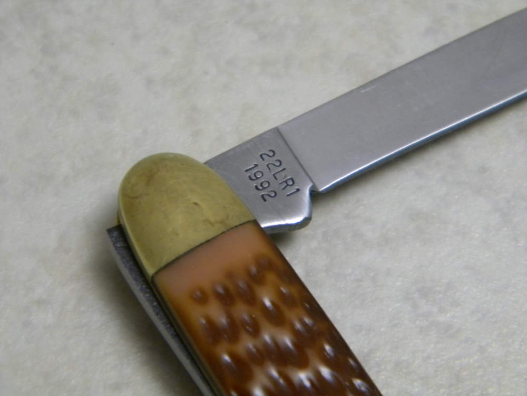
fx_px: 2786
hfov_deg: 10.8
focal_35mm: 183
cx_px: 264
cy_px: 198
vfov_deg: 8.1
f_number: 5.2
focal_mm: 33.1
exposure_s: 1/18
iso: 400
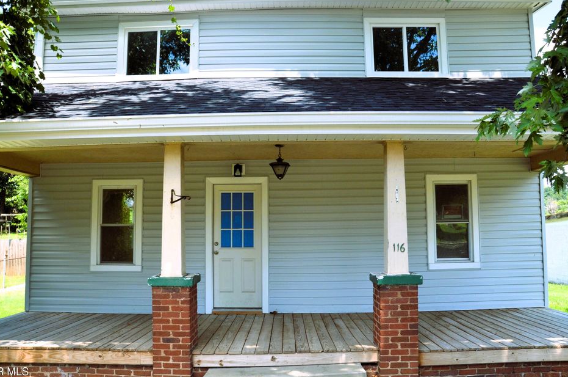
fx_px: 441
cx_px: 276
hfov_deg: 65.6
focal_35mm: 28
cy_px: 194
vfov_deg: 46.2
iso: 800
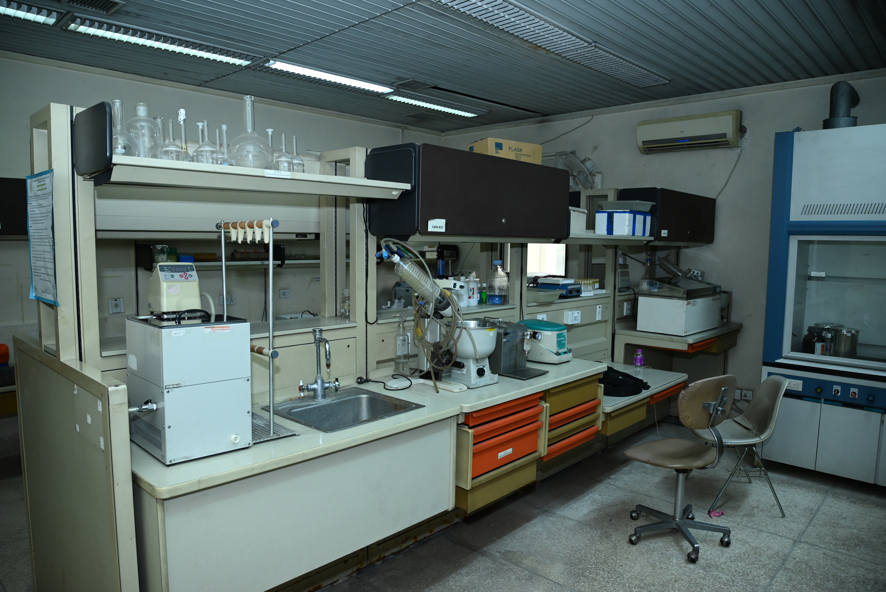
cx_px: 443
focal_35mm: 29
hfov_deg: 63.6
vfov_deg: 45.0
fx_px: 714
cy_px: 296
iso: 1000
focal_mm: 29
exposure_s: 1/160
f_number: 4
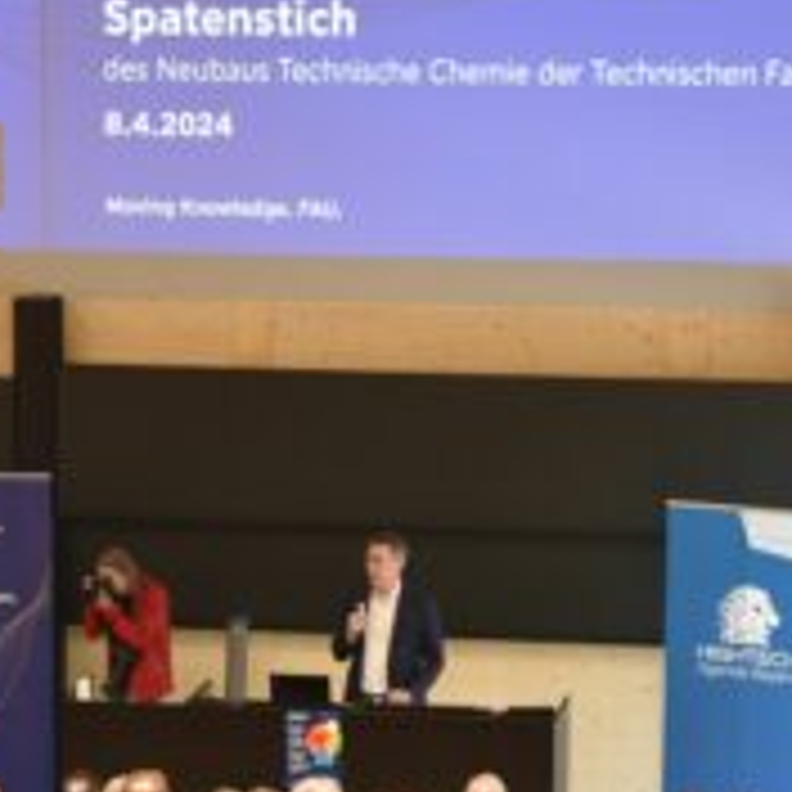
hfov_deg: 10.8
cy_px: 662
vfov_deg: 10.7
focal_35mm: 162
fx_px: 4193
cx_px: 292
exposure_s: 1/125
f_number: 2.8
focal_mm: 70
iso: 1400
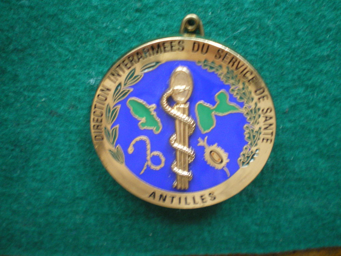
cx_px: 170
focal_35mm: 38
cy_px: 128
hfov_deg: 49.0
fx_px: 374
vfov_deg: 37.7
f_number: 3.1
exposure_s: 1/15
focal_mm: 6.3
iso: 400
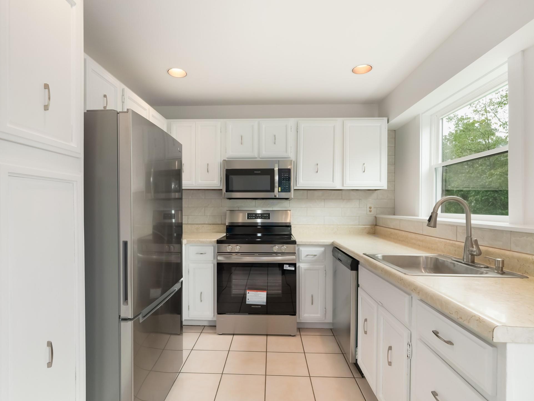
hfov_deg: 91.0
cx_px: 262
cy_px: 208
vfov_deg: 74.7
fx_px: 262
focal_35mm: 17
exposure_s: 1/30
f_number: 2.8
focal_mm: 8
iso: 800
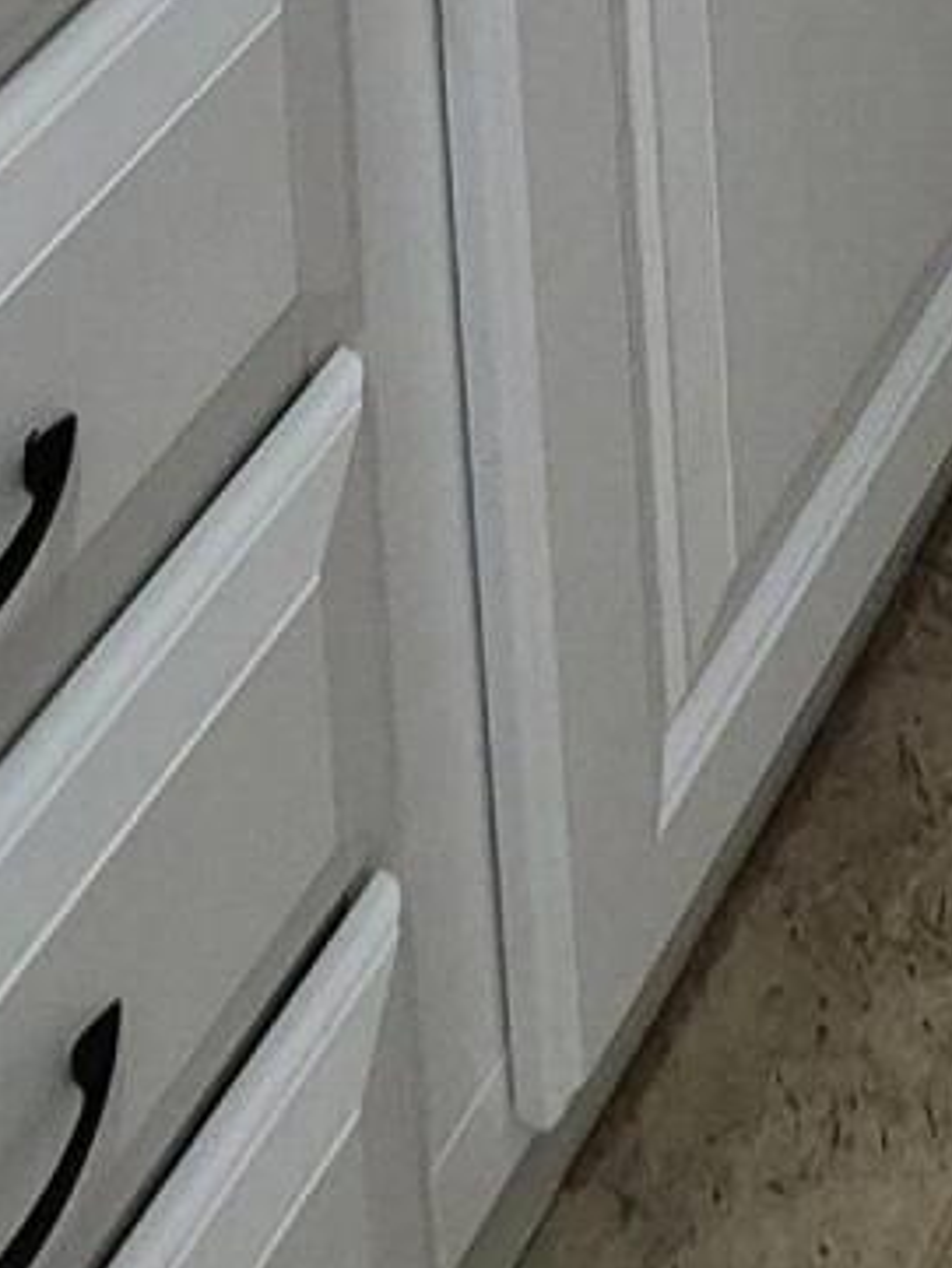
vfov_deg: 13.7
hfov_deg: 19.5
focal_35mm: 72
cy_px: -2037
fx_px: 2639
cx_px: 1085
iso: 250
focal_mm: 2.2
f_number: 2.2
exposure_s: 1/60
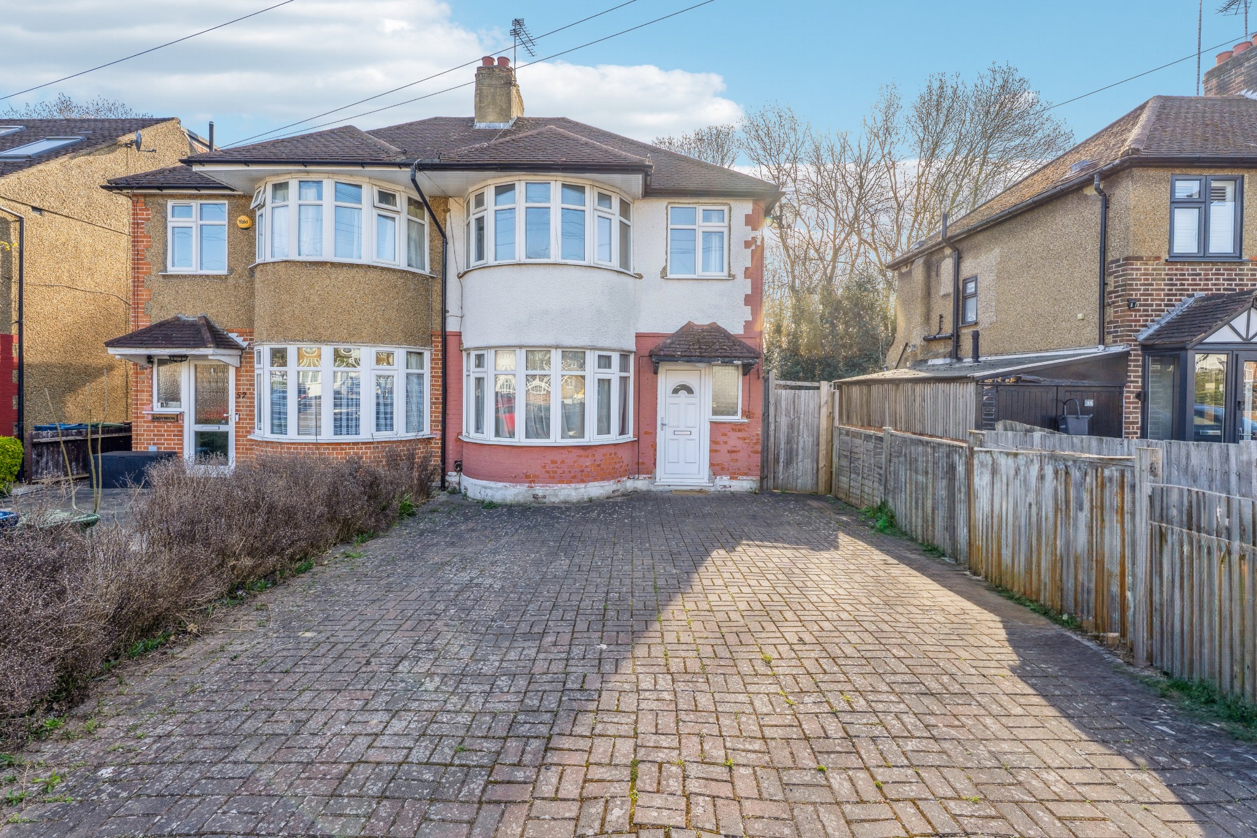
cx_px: 628
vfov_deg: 73.8
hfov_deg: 96.7
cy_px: 419
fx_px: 559
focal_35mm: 16
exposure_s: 1/250
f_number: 8
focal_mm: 16
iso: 320
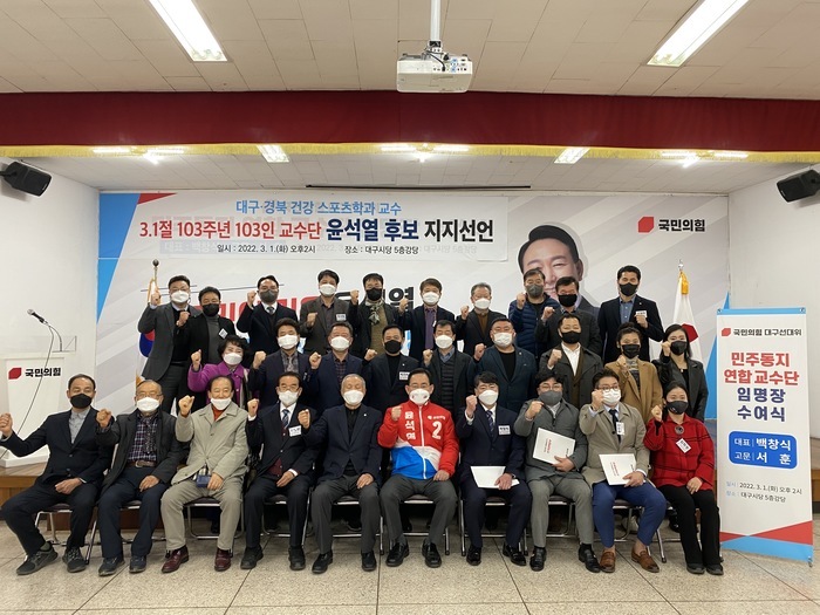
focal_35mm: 26
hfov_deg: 67.3
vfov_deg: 53.1
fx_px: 616
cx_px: 410
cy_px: 308
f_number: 1.8
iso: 80
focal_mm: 4.25
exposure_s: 1/60
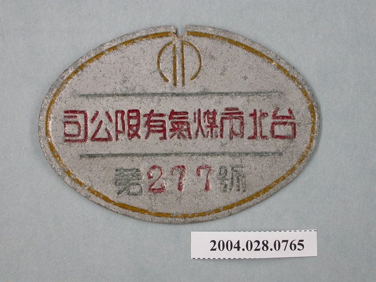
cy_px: 141
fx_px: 1217
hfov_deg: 17.6
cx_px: 188
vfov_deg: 13.2
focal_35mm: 112
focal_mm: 23.3
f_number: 4.2
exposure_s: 1/30
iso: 100
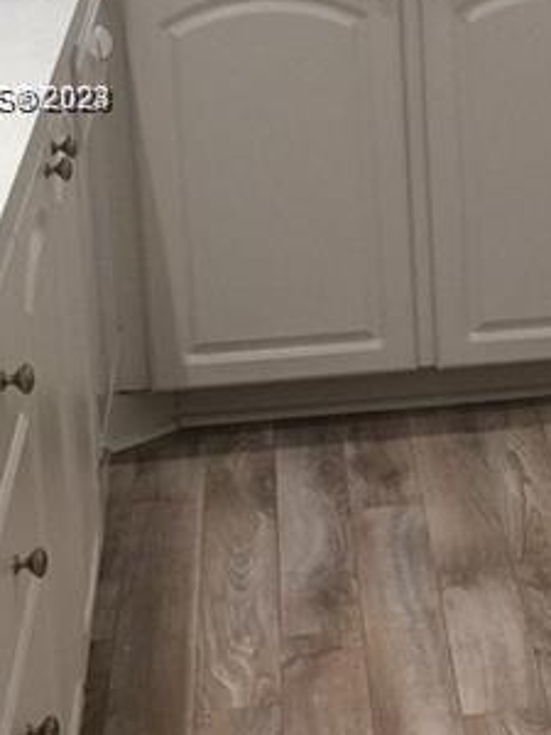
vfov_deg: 16.8
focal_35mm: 116
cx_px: 764
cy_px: 100
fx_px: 2462
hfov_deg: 12.3
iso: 32
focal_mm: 4.15
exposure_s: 1/30
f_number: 2.2
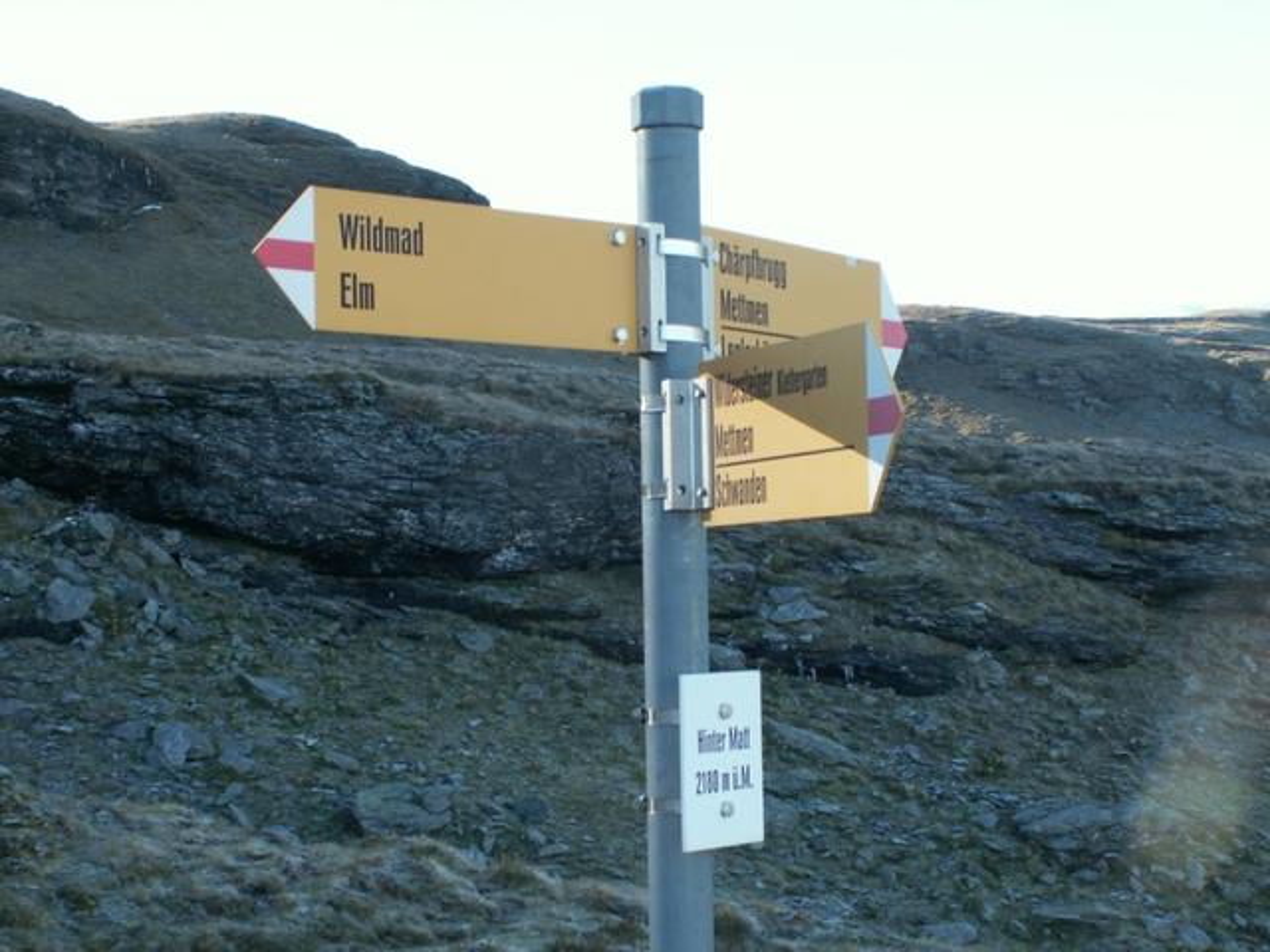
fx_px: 2642
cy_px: 476
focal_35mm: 72
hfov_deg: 27.0
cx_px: 635
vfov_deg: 20.4
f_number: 5
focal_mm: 11.97
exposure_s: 1/80
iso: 50
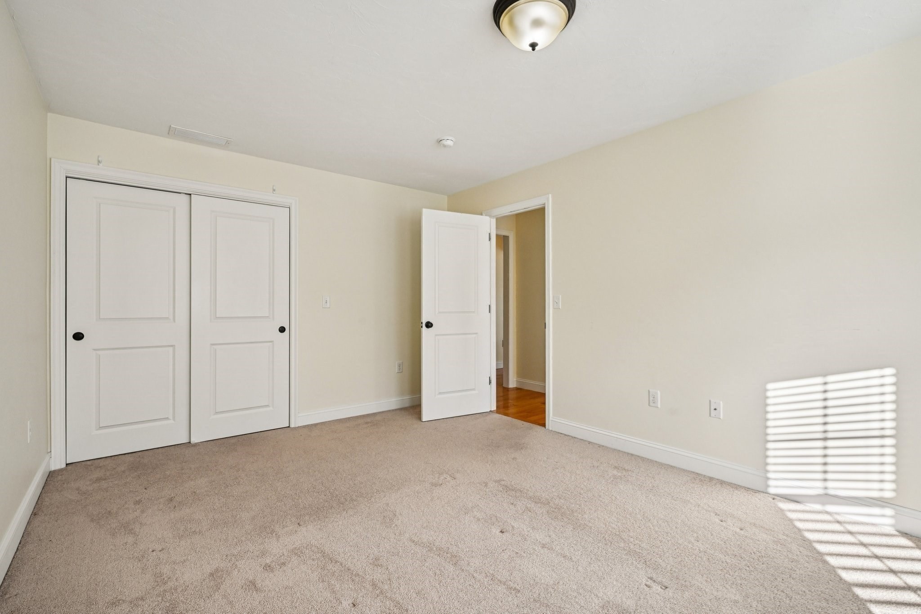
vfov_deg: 73.7
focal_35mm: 16
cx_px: 460
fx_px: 409
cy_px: 307
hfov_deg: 96.7
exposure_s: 1/250
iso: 400
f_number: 8
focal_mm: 16
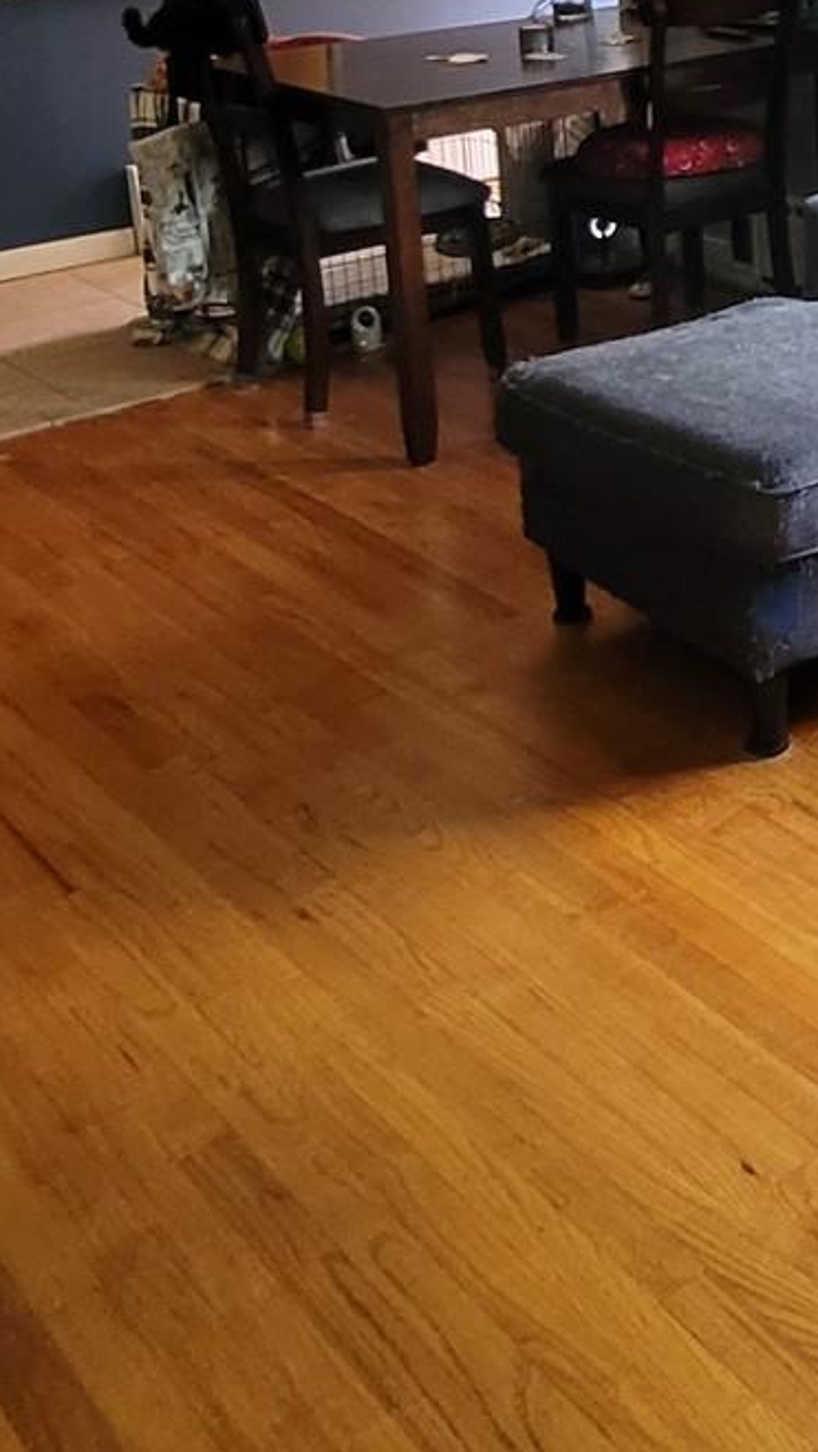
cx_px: 1038
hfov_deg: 24.1
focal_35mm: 44
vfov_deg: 42.6
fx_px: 1696
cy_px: 150
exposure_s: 1/40
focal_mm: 2.2
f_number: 2.2
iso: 320
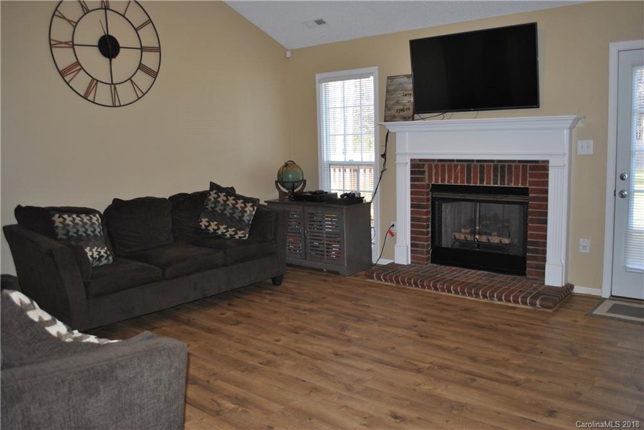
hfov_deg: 61.9
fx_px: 537
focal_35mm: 30
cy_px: 215
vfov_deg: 43.7
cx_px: 322
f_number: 3.8
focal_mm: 20
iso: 200
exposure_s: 1/60
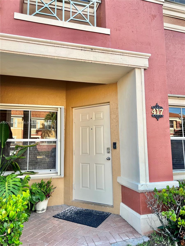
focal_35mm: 26
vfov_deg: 67.3
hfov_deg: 53.1
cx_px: 92
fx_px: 185
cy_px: 123
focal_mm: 5.7
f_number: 1.5
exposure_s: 1/575
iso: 50
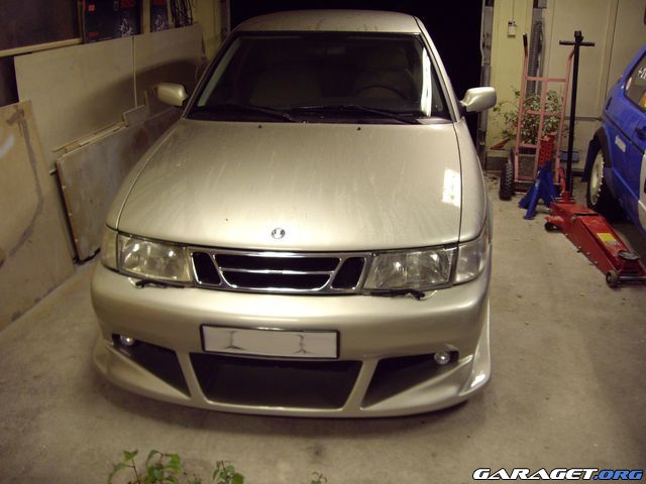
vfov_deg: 37.7
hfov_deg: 49.0
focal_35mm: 38
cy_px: 242
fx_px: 709
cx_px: 323
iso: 200
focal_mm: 6.2
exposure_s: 1/20
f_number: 2.7
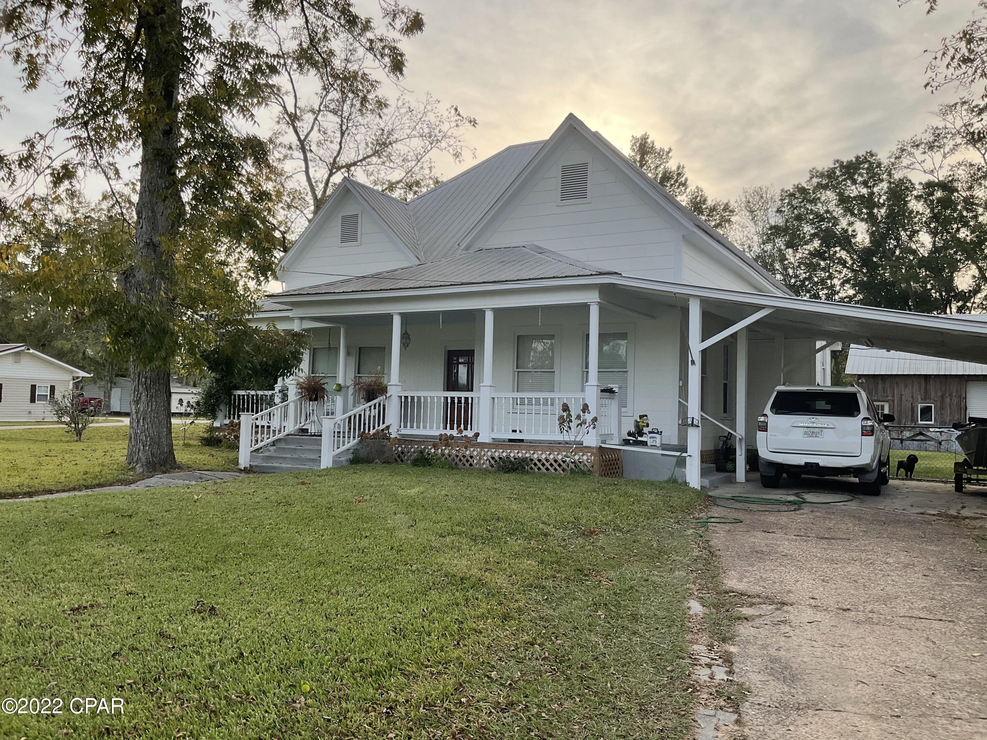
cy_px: 370
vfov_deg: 48.2
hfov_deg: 61.7
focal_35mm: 29
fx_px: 827
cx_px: 494
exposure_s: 1/978
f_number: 1.8
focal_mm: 3
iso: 16
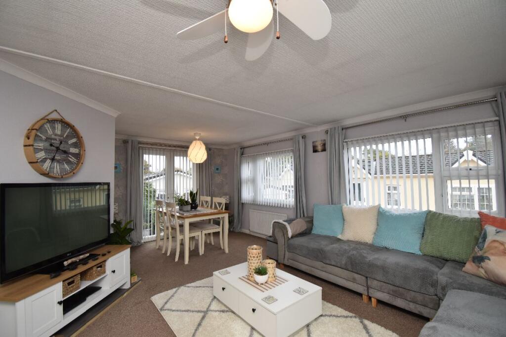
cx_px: 253
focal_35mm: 15
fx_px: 211
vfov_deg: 77.3
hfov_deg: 100.4
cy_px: 168
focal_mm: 10
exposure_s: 1/200
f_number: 5
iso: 640
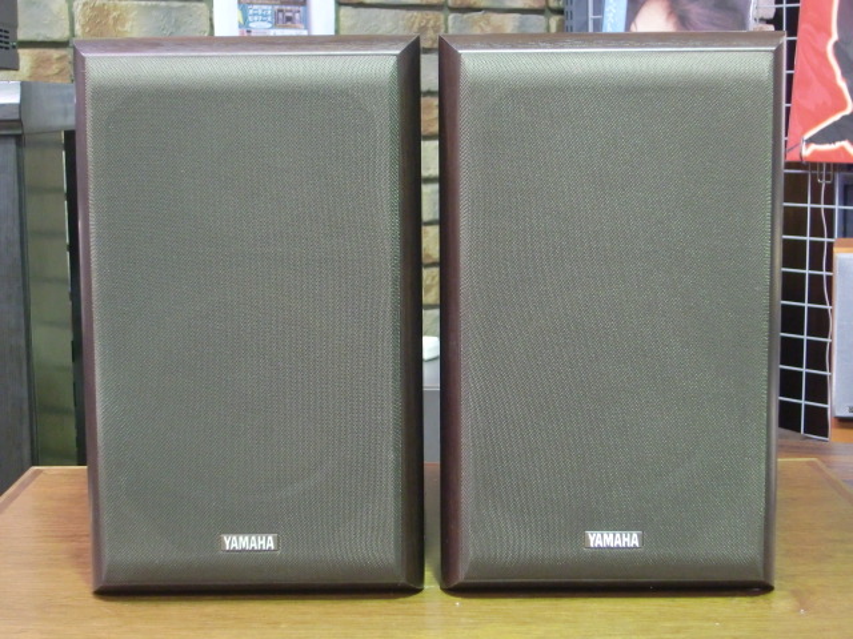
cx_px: 426
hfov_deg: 29.4
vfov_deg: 22.3
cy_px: 320
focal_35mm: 66
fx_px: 1626
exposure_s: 1/8
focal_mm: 11.7
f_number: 4.1
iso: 400
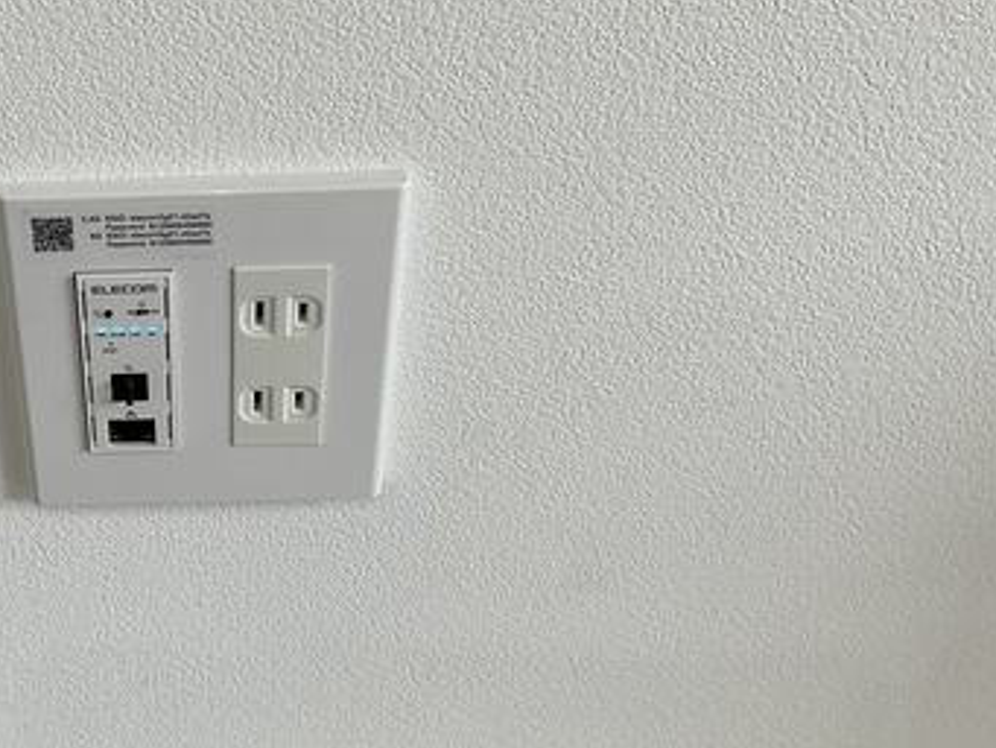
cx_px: 152
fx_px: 1468
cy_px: 403
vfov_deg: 28.6
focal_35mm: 51
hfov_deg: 35.8
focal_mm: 3
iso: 25
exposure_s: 1/122
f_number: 1.8
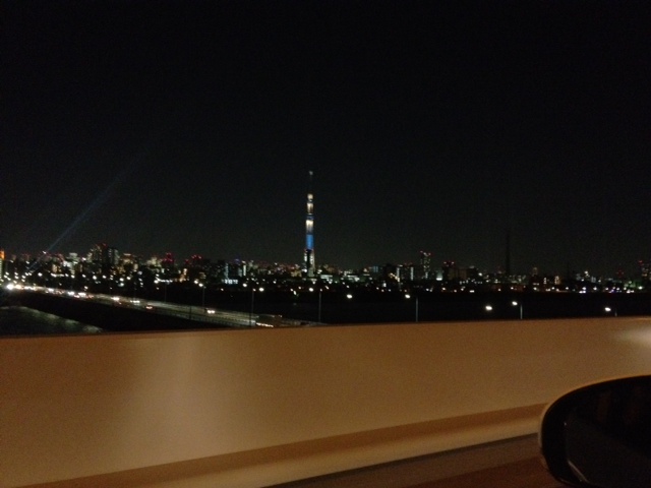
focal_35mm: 35
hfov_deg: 52.6
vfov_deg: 40.7
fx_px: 658
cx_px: 326
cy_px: 244
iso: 800
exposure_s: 1/15
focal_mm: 4.28
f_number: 2.4
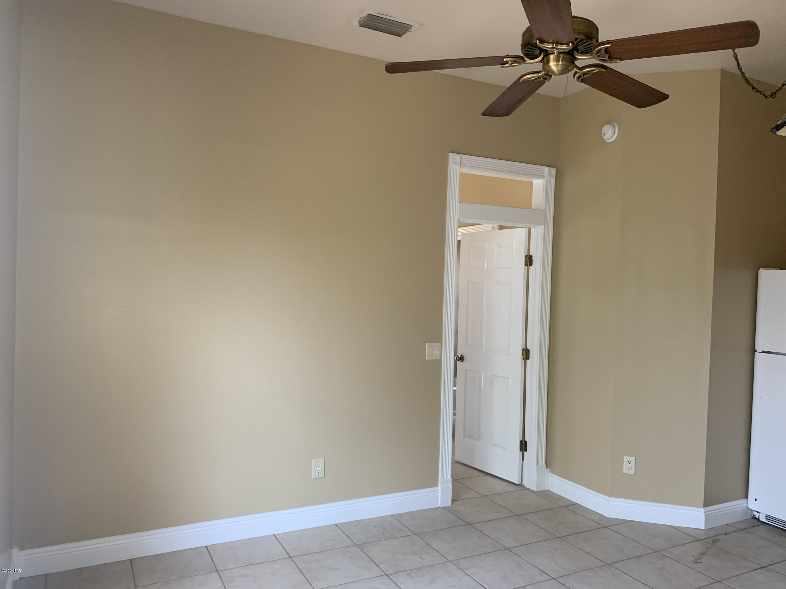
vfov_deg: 53.1
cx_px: 393
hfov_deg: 67.3
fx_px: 590
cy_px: 294
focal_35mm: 26
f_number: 1.8
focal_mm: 4.25
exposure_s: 1/60
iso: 100
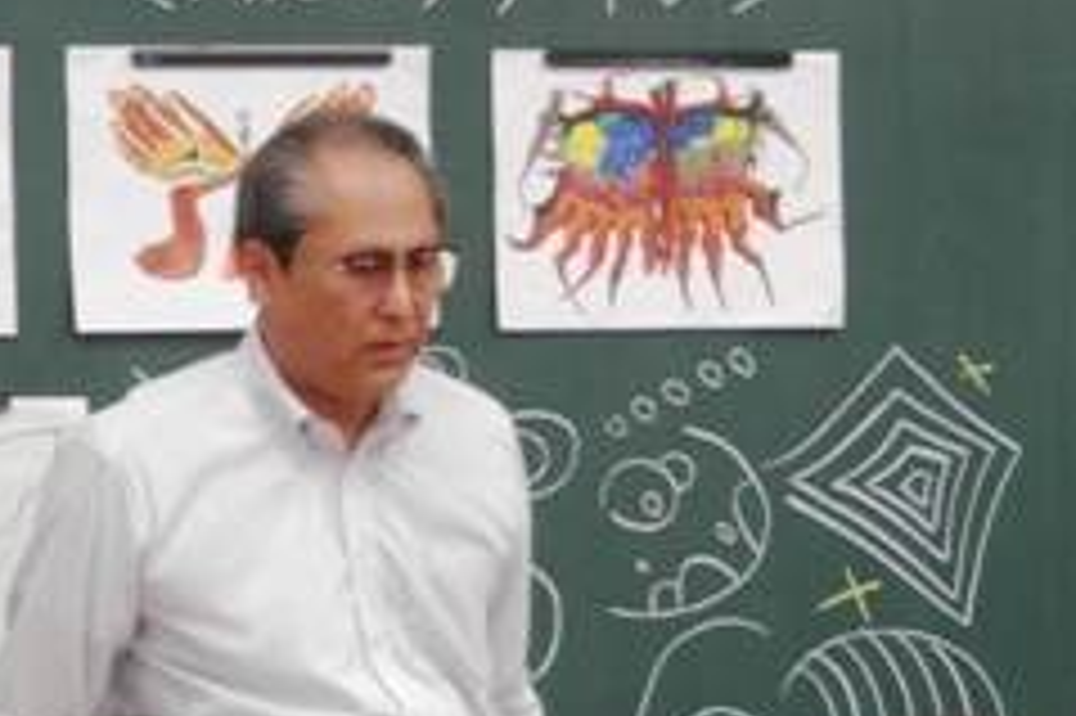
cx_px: 162
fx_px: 7467
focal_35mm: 250
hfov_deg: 8.2
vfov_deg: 5.5
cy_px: 522
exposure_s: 1/50
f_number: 5.3
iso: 200
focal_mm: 22.9
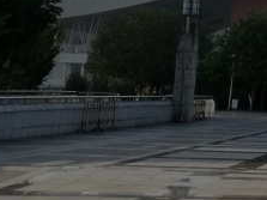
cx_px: 405
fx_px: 956
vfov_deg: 11.3
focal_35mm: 124
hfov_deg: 14.7
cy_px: -139
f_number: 2
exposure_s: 1/612
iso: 50
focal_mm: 4.04
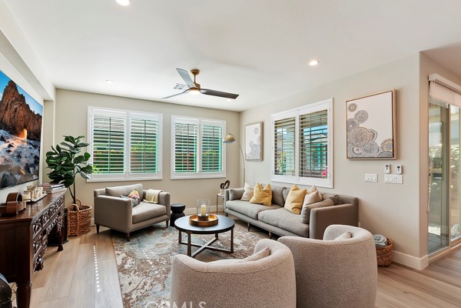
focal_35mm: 16
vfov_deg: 73.7
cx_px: 217
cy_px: 155
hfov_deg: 96.6
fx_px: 205
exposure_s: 1/30
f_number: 8
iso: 400
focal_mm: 10
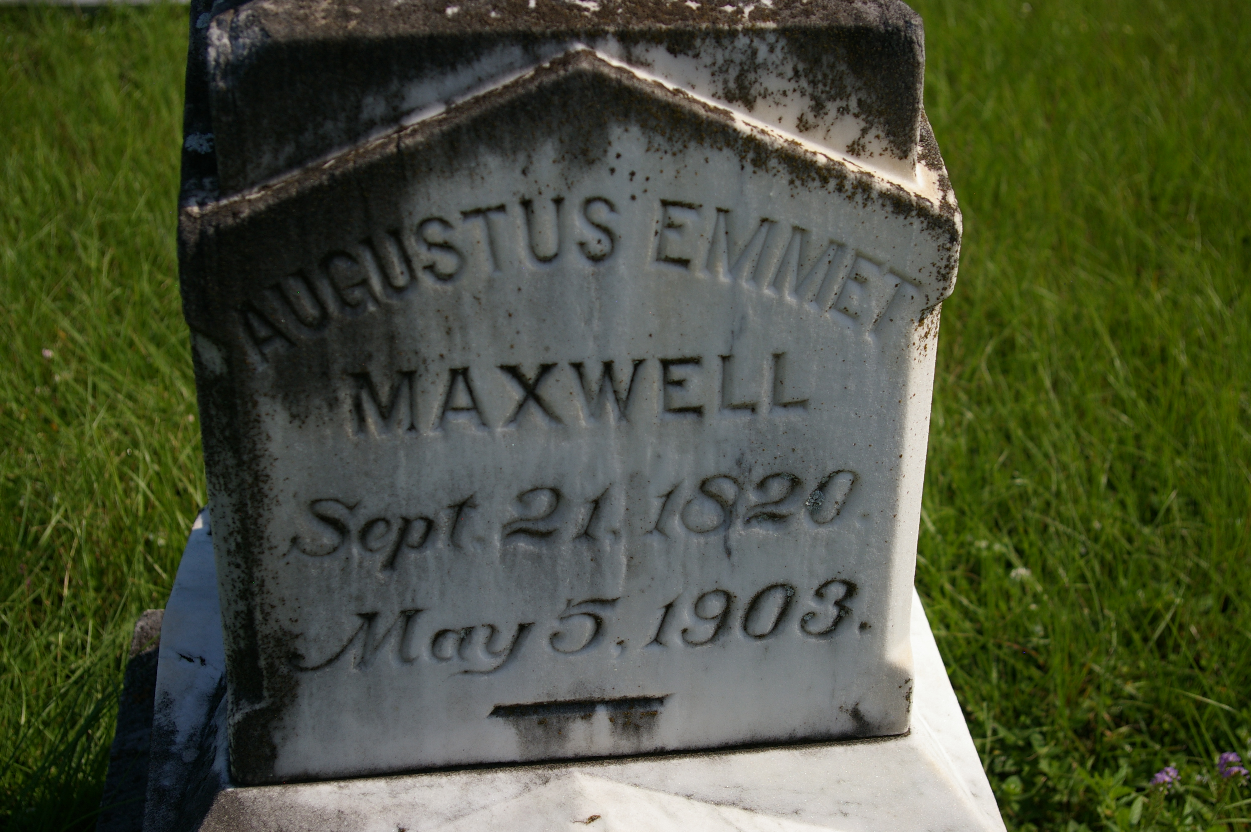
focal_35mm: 50
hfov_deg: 40.0
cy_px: 416
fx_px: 1719
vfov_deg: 27.2
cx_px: 626
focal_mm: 33
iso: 200
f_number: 5.6
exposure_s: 1/2000
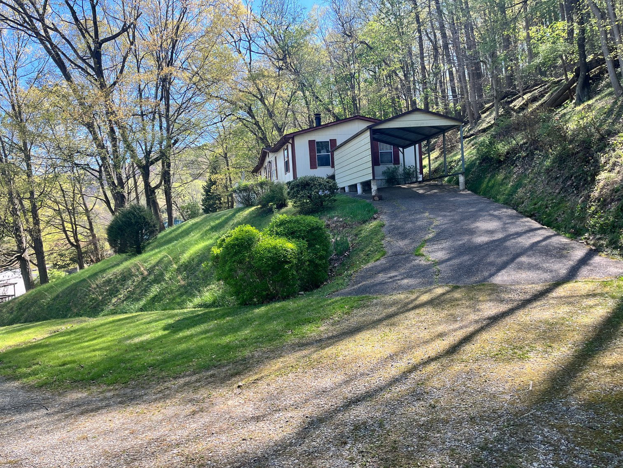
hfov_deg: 67.3
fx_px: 468
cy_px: 234
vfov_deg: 53.1
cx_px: 312
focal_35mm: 26
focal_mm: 5.1
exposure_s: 1/580
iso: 50
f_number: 1.6
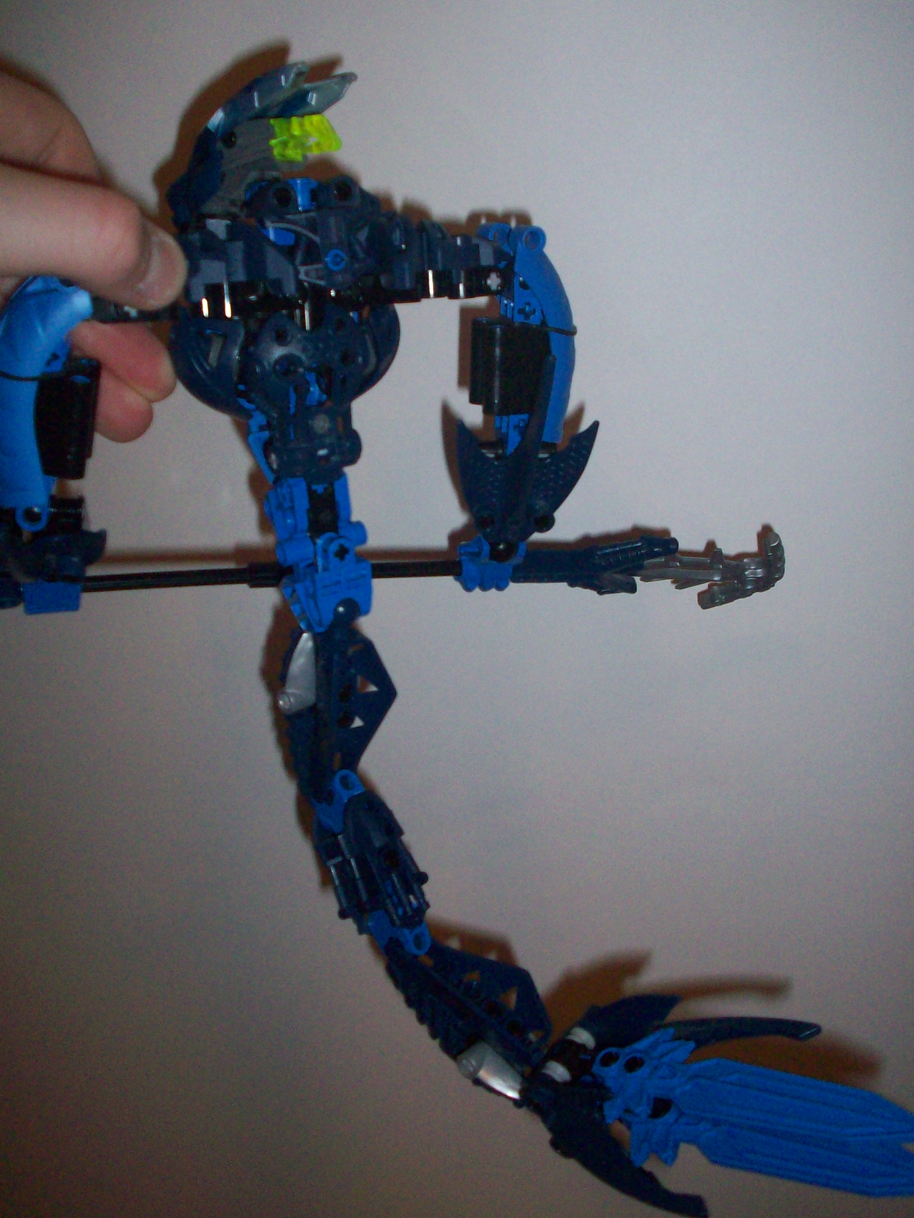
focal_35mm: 42
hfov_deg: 34.3
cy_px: 552
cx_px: 474
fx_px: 1479
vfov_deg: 44.7
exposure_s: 1/64
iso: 160
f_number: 2.8
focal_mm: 6.2
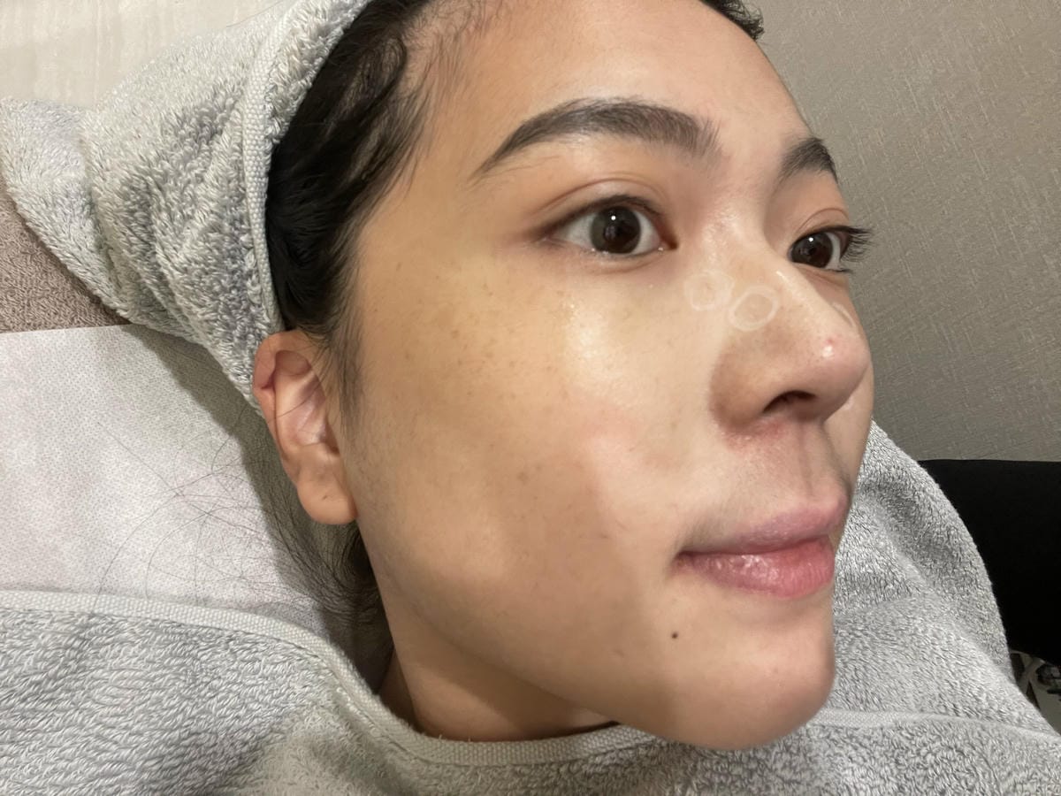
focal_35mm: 23
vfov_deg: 58.9
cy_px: 398
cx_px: 530
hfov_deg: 73.9
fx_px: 705
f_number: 2.2
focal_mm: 2.71
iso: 250
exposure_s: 1/40
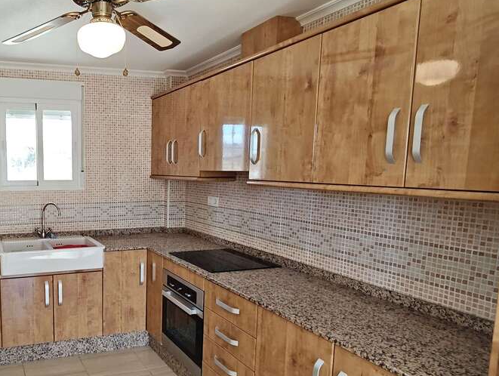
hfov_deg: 60.3
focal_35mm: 27
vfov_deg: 51.2
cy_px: 220
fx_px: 390
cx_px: 105
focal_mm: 2.16
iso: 200
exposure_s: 1/116
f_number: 2.2
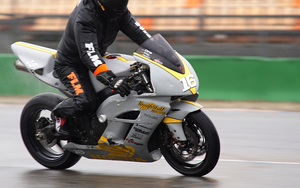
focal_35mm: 375
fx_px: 3065
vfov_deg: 3.5
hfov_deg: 5.6
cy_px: 78
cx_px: 133
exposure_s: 1/200
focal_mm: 200
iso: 100
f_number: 4
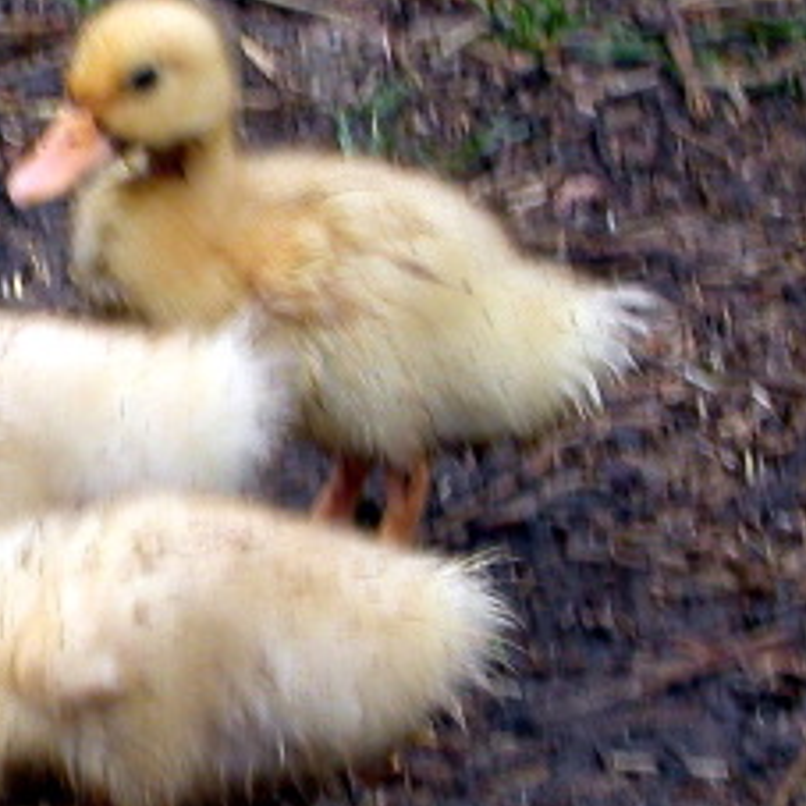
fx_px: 7297
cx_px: -238
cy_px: 440
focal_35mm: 277
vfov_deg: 6.3
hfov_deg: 6.3
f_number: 4.8
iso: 100
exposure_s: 1/47
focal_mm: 16.8
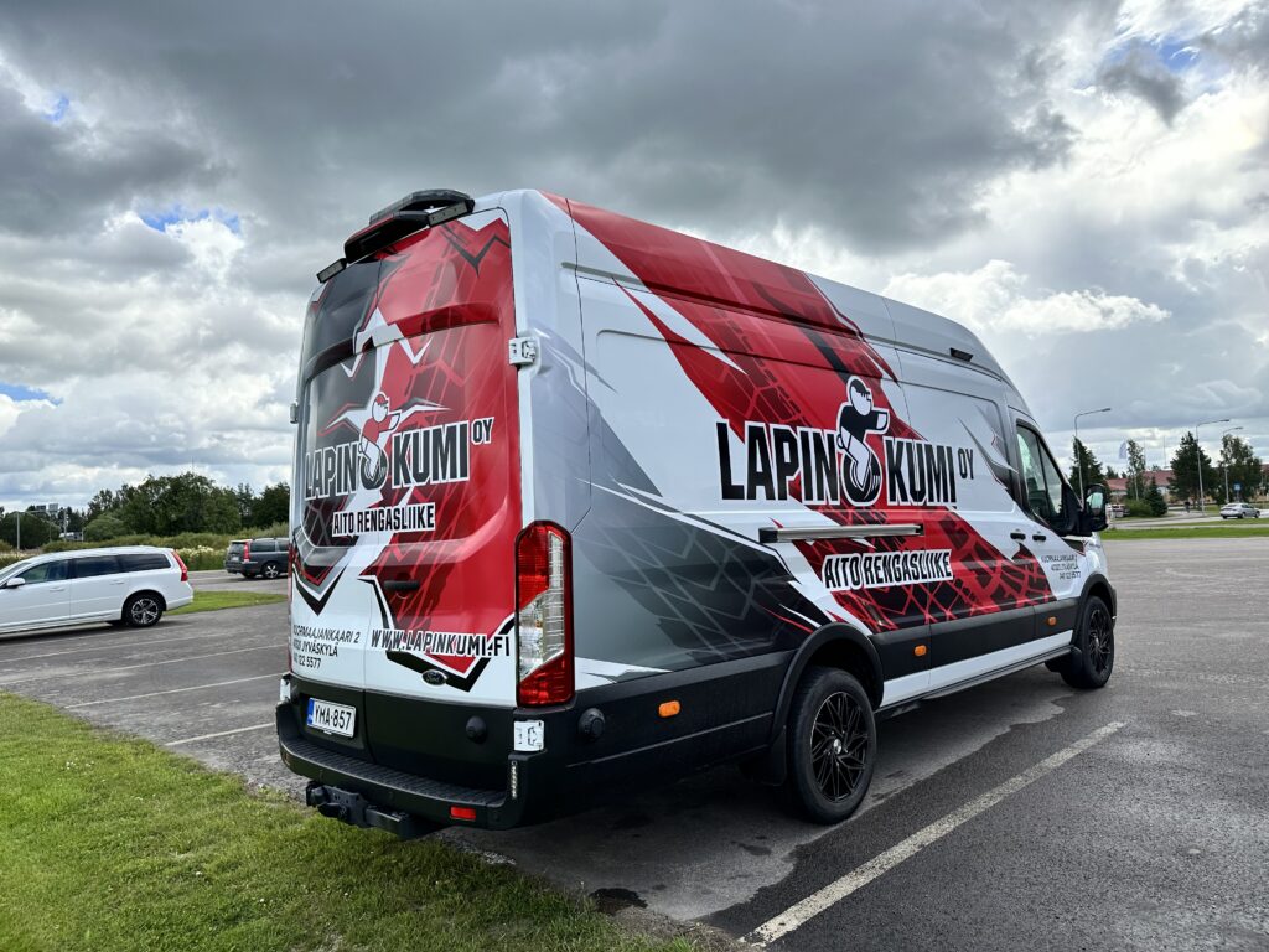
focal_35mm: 24
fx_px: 880
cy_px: 476
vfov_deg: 56.8
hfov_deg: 71.6
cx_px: 634
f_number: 1.78
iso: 80
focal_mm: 6.86
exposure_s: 1/4016
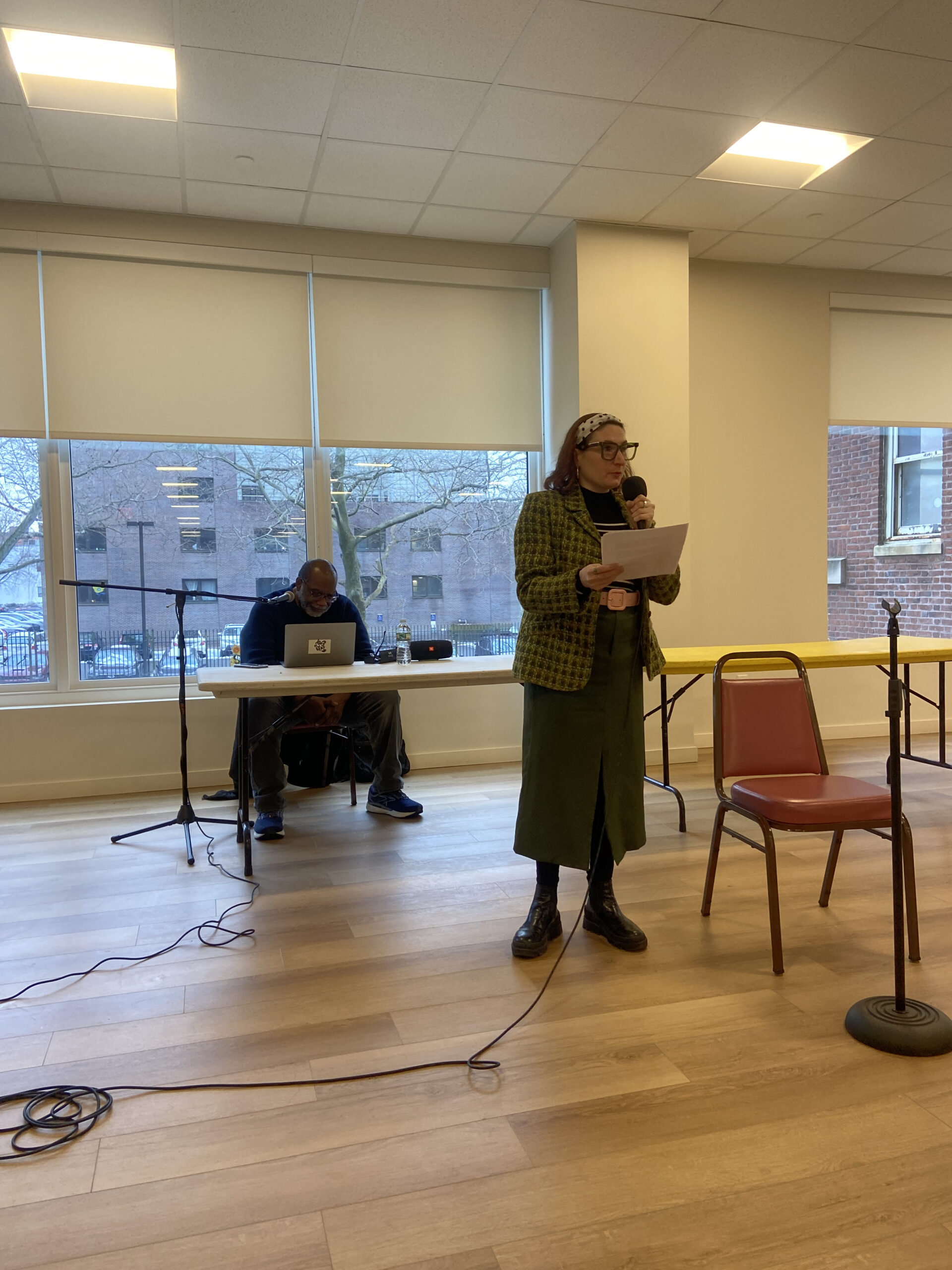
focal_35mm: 26
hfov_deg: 53.1
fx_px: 953
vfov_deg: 67.3
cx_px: 476
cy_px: 635
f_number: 1.8
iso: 125
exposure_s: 1/121
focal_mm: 4.25
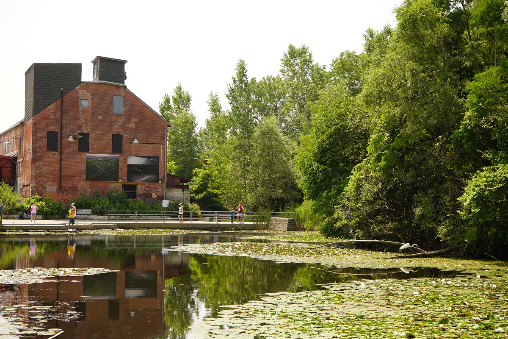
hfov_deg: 34.5
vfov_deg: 23.4
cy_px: 170
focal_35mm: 58
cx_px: 254
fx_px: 818
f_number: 8
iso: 200
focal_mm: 58
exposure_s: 1/250
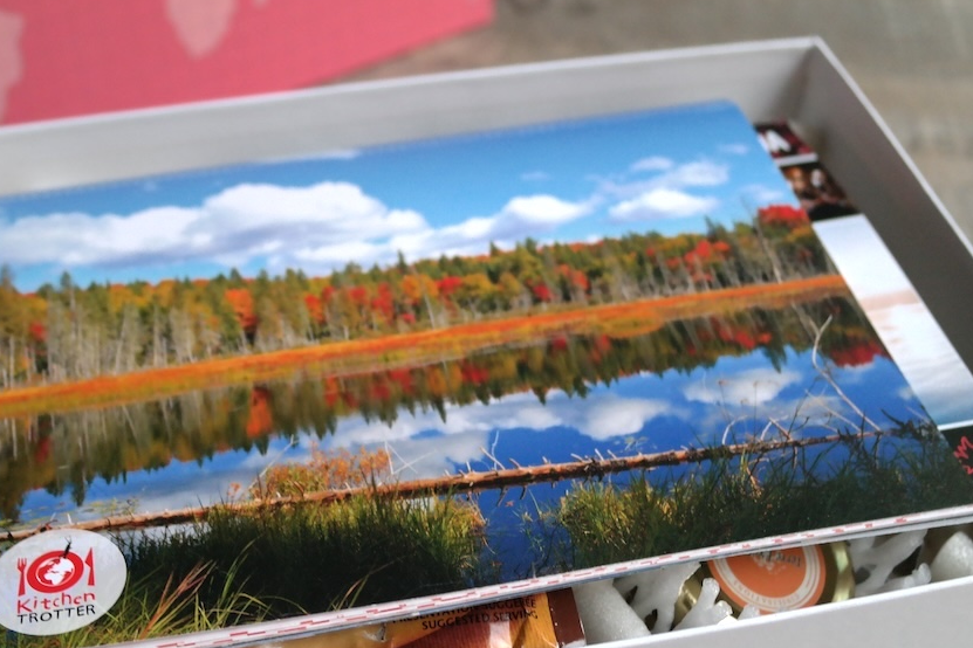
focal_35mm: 52
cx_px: 406
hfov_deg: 38.1
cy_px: 425
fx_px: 1405
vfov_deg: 25.9
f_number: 4
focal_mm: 24
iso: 800
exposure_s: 1/50
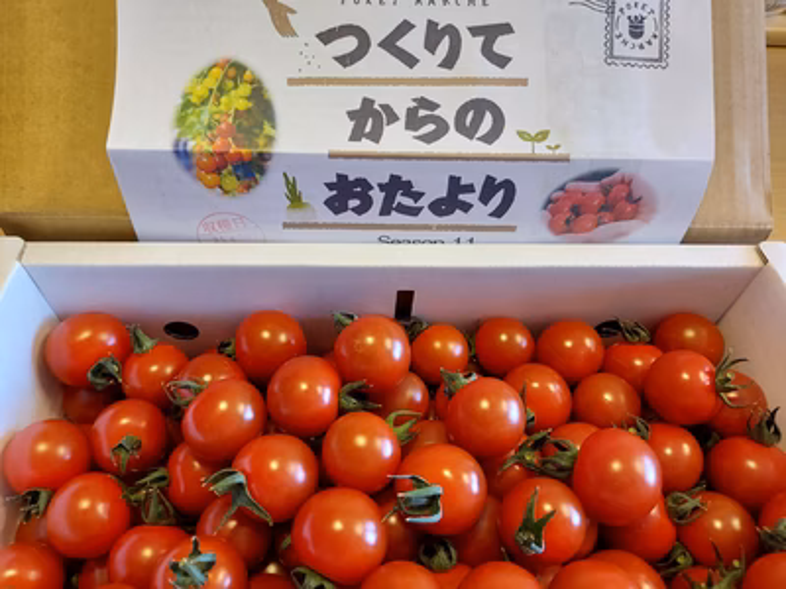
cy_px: 294
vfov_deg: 54.9
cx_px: 393
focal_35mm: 25
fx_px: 568
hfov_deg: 69.4
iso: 160
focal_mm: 4.6
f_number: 2
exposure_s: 1/50
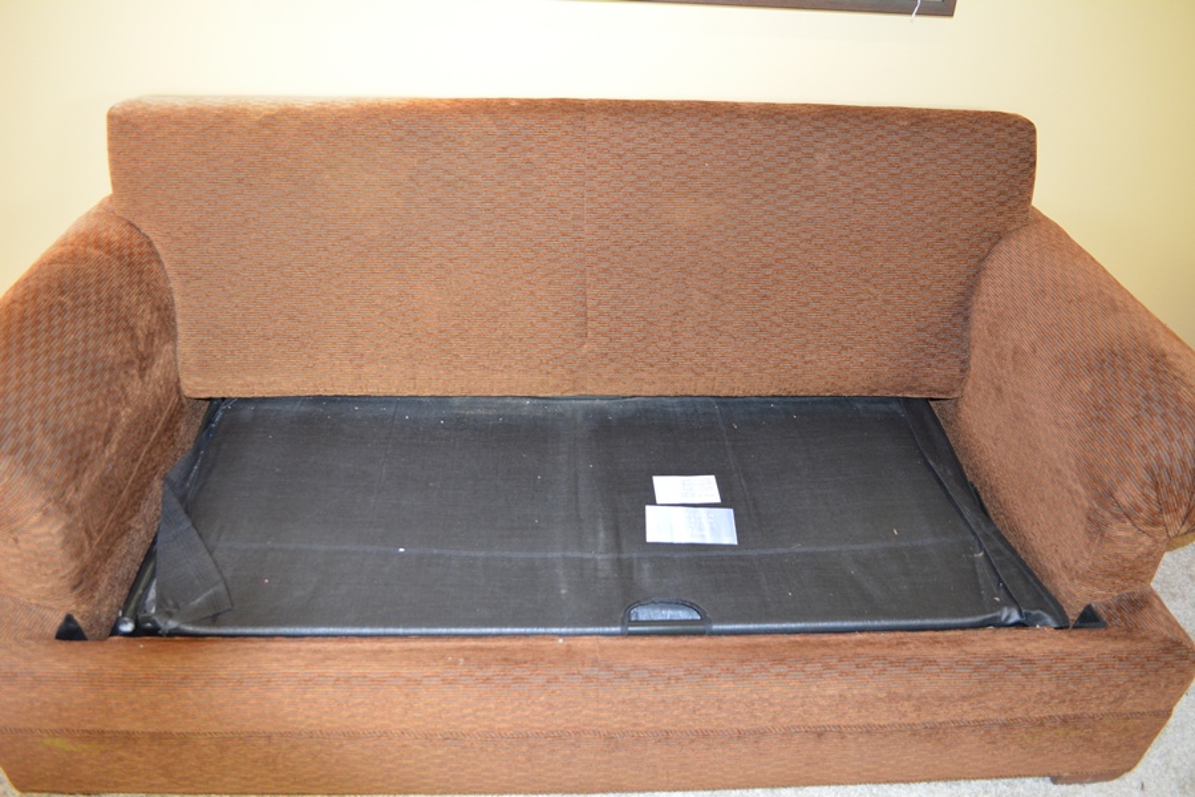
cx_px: 598
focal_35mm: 27
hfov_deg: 67.4
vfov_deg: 47.9
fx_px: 896
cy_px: 398
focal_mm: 18
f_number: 3.5
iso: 1800
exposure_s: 1/60
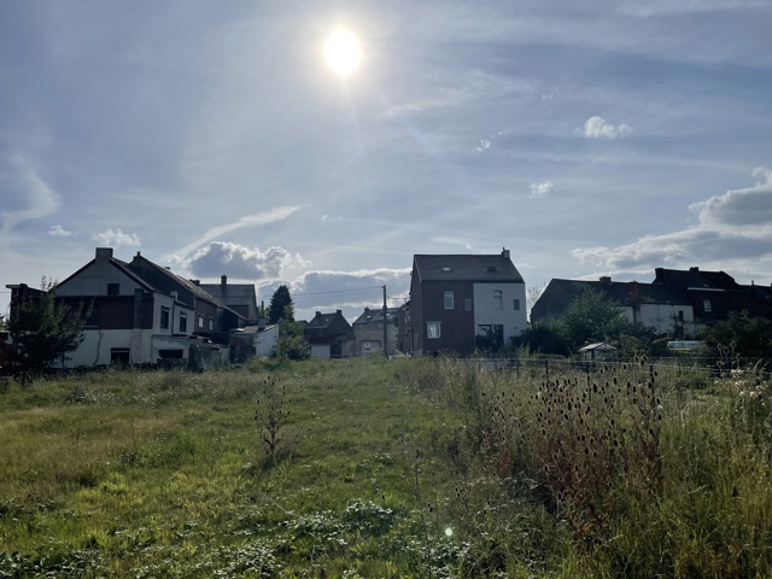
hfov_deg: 67.3
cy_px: 290
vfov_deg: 53.1
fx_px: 580
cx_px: 386
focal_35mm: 26
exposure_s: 1/20408
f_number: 1.6
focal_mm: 4.2
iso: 40
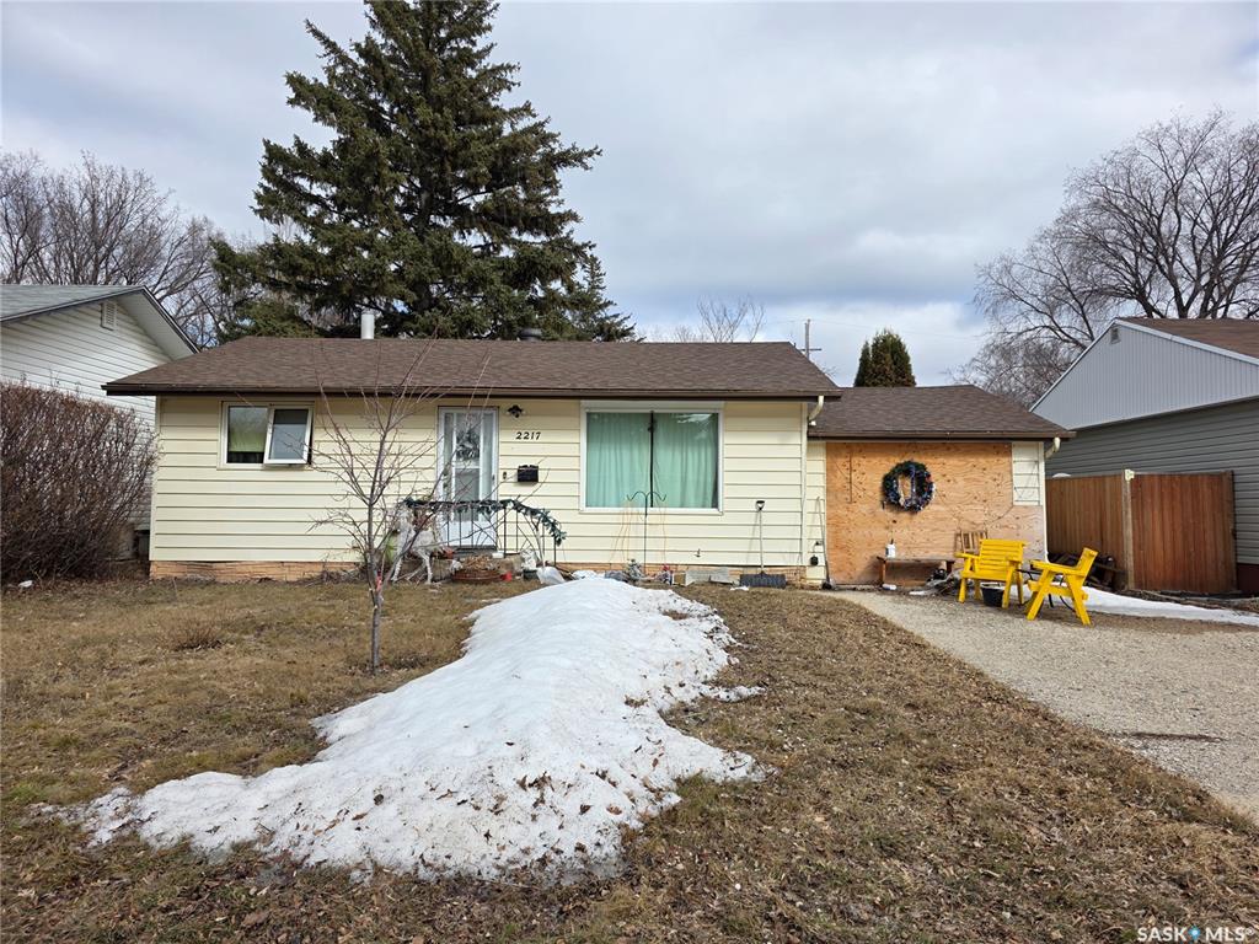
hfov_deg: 73.9
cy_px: 472
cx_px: 630
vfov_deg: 58.9
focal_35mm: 23
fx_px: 837
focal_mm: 6.3
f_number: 1.7
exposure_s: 1/4333
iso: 80
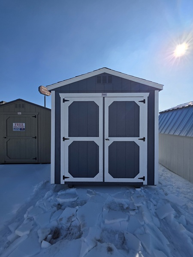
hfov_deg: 89.9
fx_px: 97
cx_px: 96
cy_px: 128
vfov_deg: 106.2
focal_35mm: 13
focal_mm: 2.2
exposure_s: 1/4313
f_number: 1.9
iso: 40
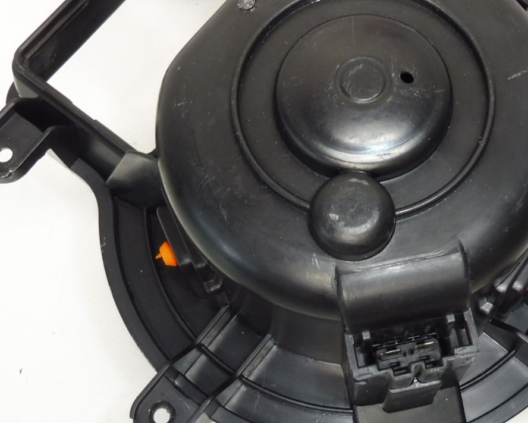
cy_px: 202
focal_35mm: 54
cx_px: 350
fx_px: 844
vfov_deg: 28.1
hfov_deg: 34.4
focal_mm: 4.3
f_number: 3.5
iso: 200
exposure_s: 1/60
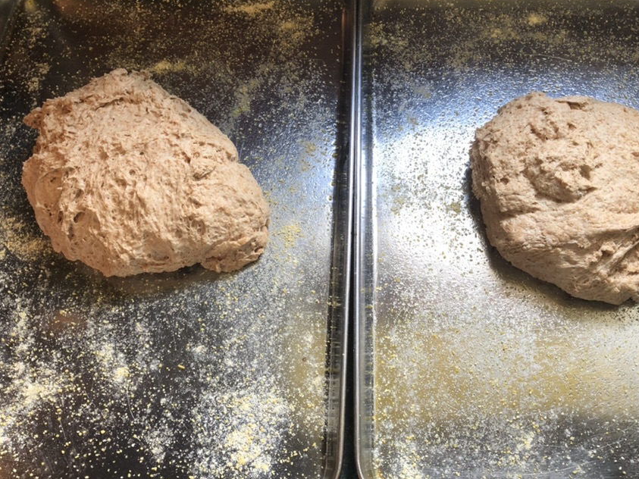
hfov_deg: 53.9
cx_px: 352
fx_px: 628
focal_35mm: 34
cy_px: 238
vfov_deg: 41.8
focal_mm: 3.99
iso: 25
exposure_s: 1/30
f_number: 1.8
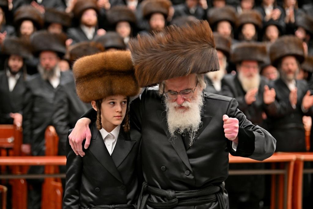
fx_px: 1043
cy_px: 104
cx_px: 156
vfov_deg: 11.4
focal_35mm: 120
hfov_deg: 17.1
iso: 640
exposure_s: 1/320
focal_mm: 120
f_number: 2.8
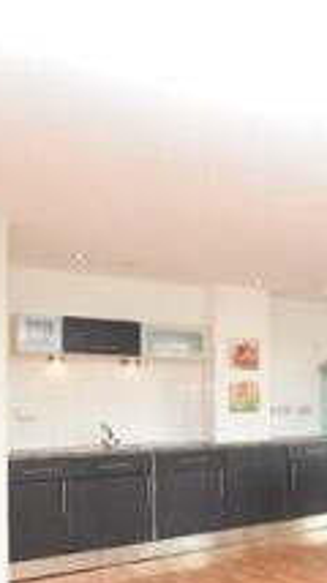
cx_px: 411
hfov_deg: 28.4
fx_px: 541
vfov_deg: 55.2
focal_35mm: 35
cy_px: 399
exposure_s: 1/125
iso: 640
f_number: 5.6
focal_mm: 10
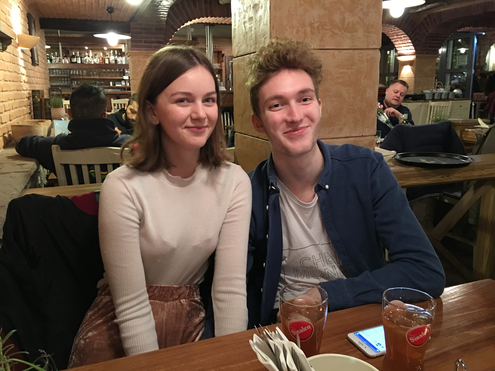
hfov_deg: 61.7
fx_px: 415
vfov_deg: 48.2
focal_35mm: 29
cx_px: 248
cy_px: 186
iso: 100
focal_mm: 4.15
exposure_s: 1/4
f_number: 2.2
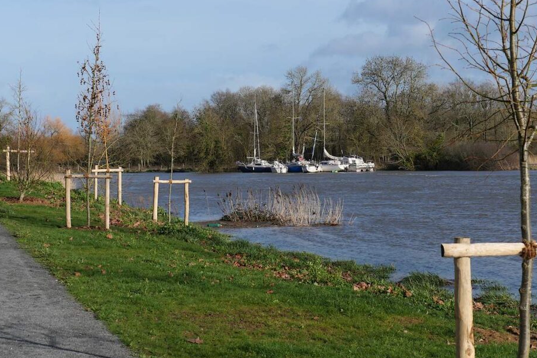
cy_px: 156
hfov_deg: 24.8
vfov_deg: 16.6
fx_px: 1223
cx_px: 271
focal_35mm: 82
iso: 200
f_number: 6.3
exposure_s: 1/800
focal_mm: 35
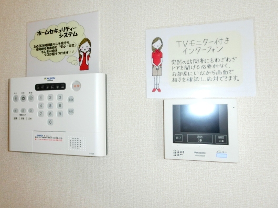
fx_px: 233
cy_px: 93
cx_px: 114
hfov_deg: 61.2
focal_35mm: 29
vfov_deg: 48.1
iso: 200
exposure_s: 1/320
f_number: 3
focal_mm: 4.24
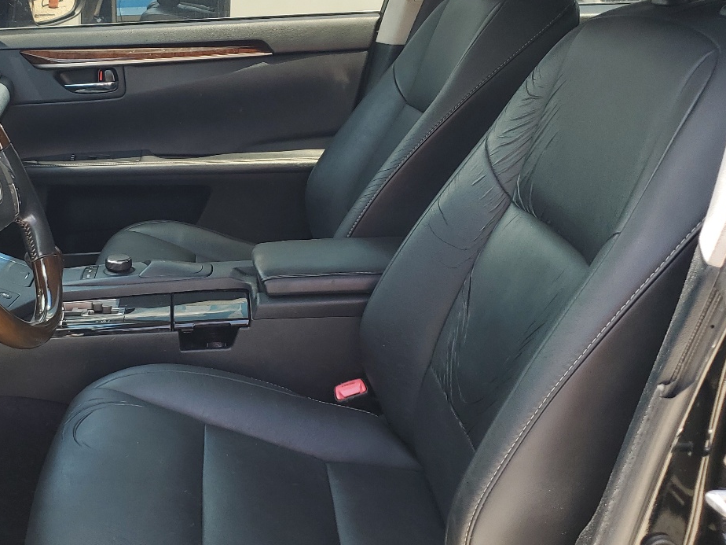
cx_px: 167
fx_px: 944
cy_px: 263
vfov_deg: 32.2
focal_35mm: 45
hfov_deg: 40.7
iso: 50
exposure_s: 1/312
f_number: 1.5
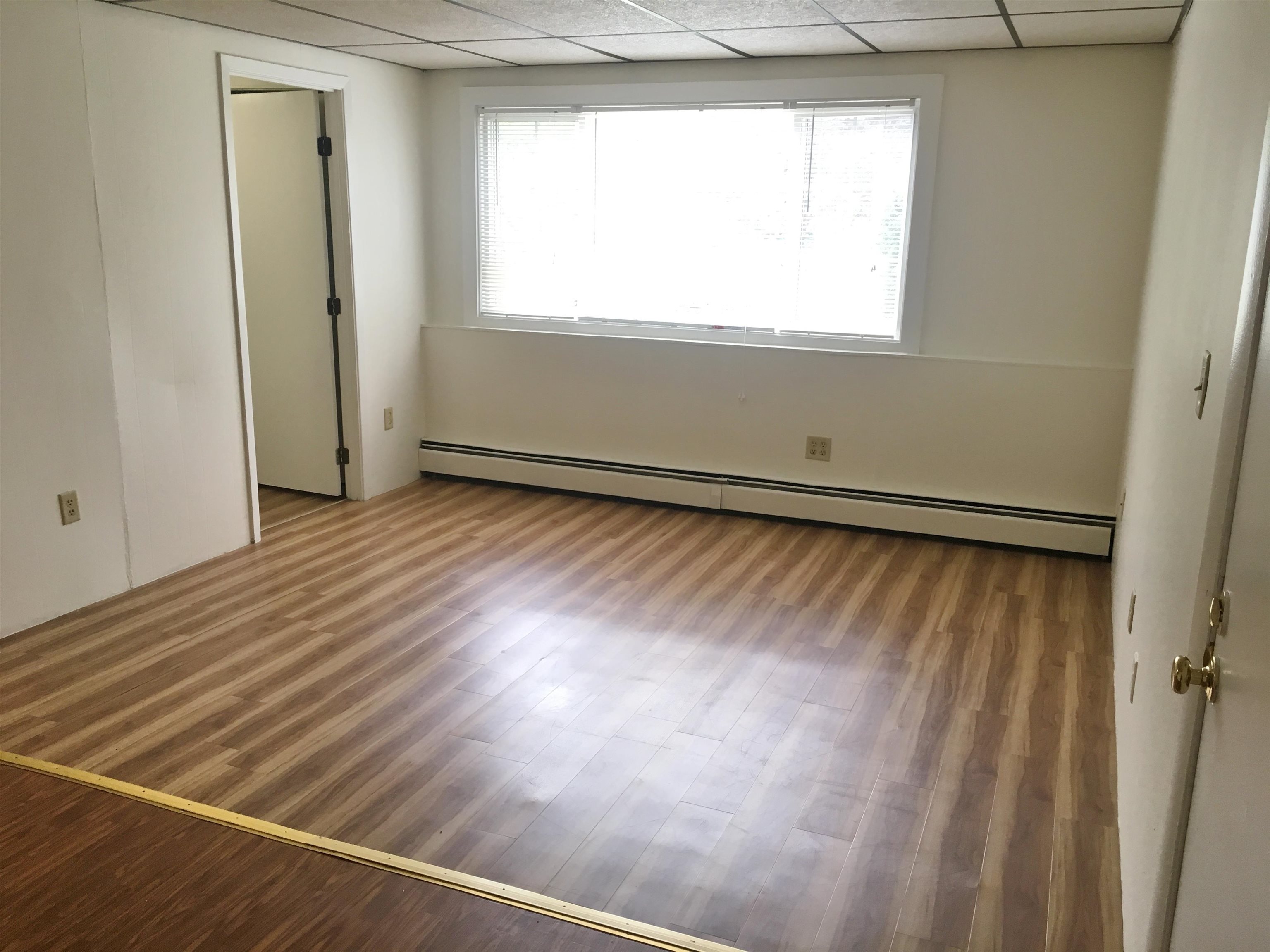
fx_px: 1064
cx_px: 635
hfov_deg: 61.7
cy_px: 476
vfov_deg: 48.2
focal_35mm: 29
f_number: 2.2
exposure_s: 1/30
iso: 32
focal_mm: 4.15
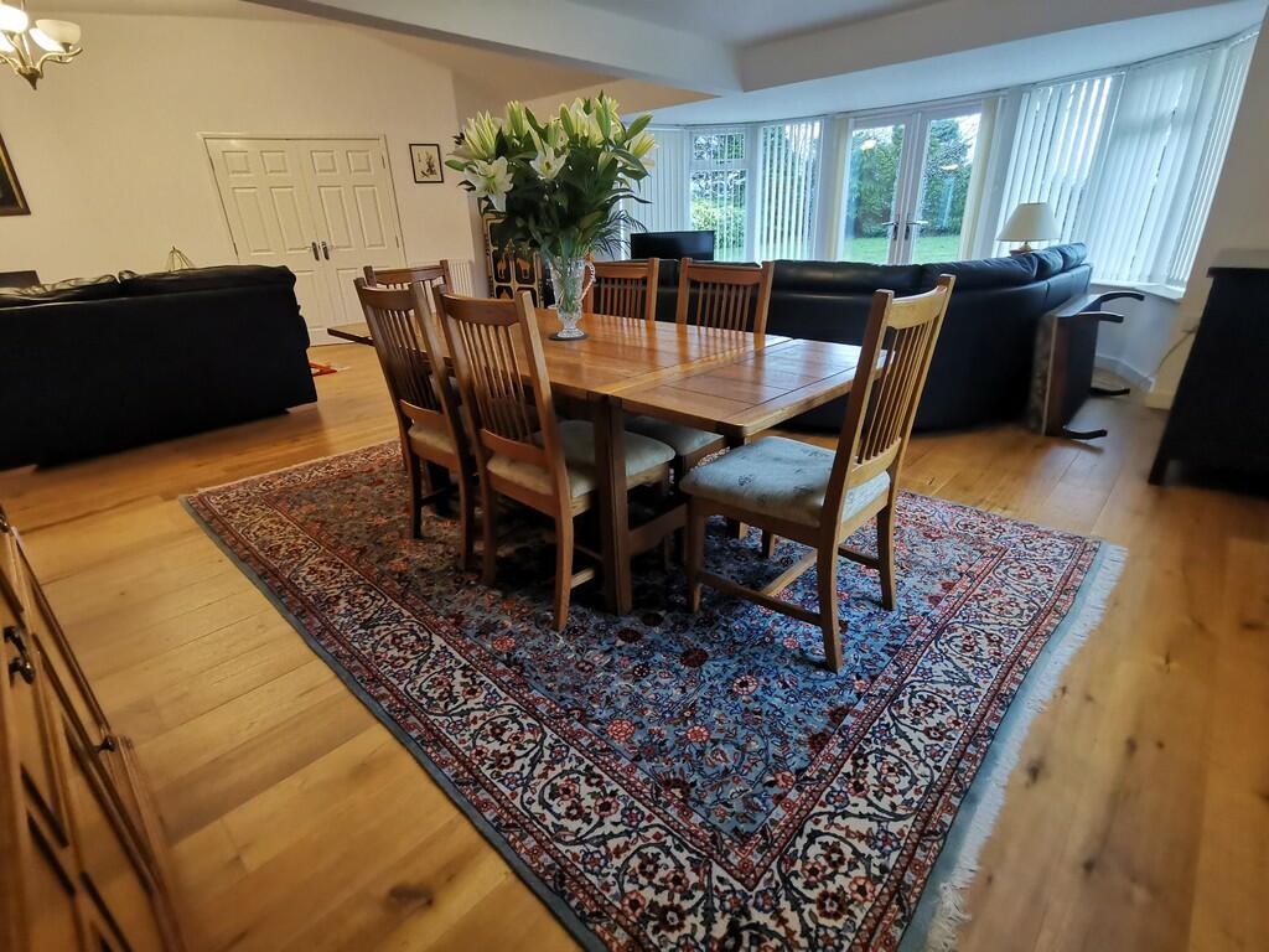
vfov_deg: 74.7
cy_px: 476
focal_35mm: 17
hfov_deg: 91.0
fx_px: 623
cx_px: 634
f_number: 2.2
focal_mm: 2.26
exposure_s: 1/33.3
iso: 500
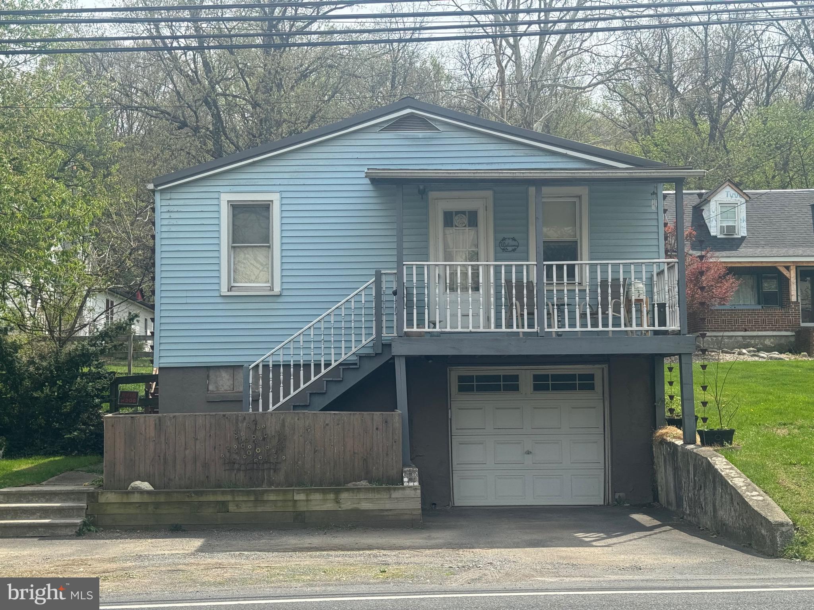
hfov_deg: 39.7
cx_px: 407
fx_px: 1129
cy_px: 305
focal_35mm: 48
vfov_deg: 30.3
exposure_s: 1/2415
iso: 64
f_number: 1.78
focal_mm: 6.76
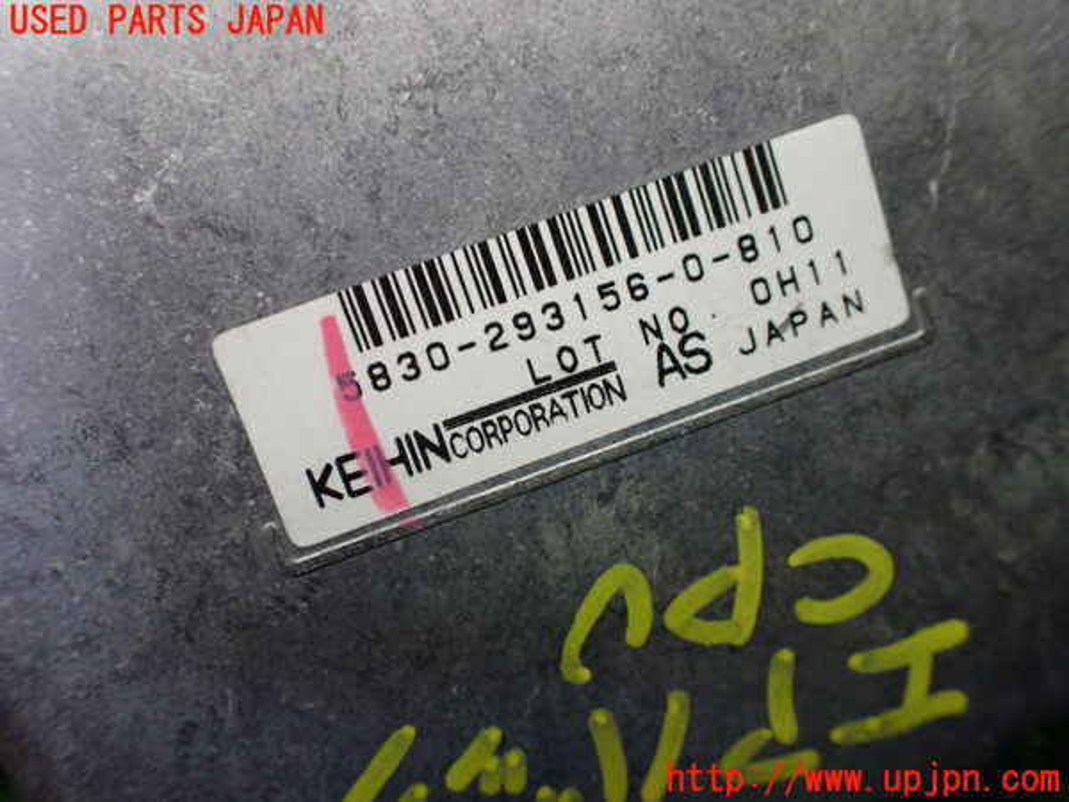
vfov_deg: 46.8
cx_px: 534
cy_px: 401
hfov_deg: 60.0
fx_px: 926
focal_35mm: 30
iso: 640
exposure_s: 1/125
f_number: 2.3
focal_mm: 5.4
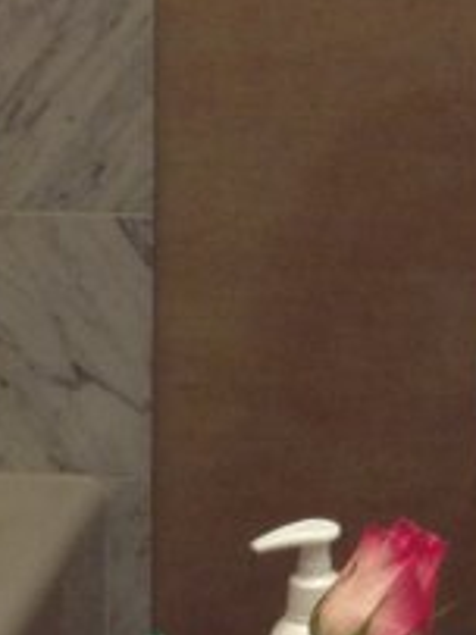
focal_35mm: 186
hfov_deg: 7.8
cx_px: 676
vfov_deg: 10.6
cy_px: 103
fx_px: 3414
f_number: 2.4
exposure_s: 1/20
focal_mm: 4.28
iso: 100
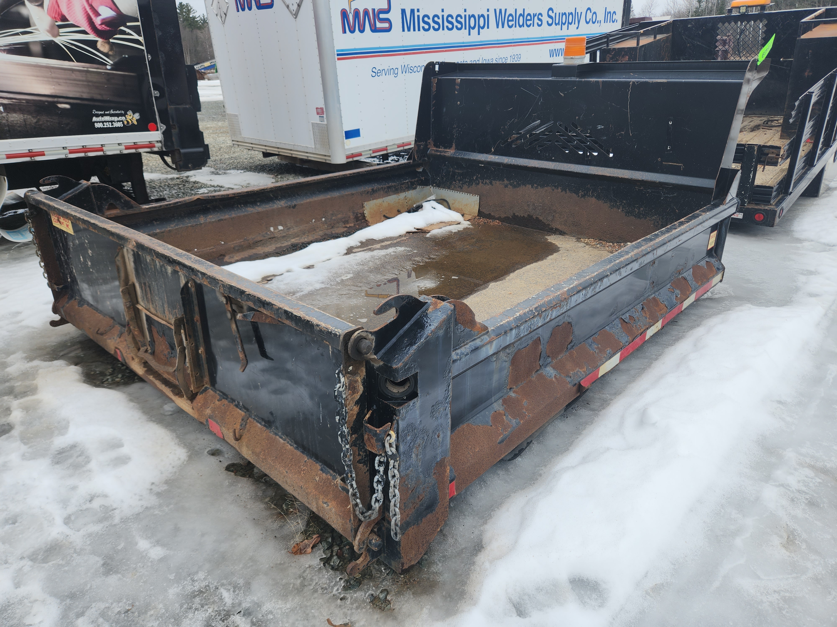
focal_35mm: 23
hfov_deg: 73.9
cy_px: 314
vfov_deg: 58.9
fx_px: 556
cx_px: 418
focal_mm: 5.4
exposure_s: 1/885
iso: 20
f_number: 1.8
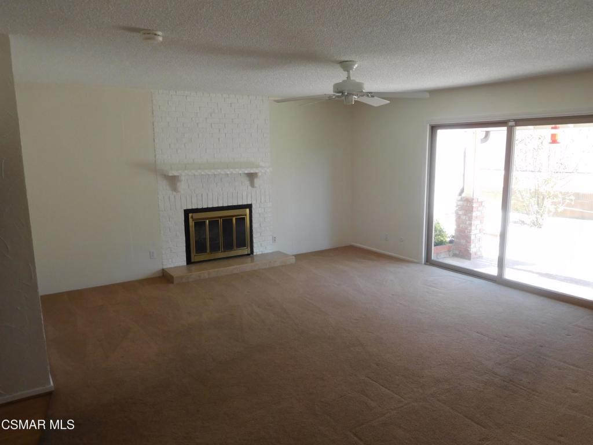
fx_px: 428
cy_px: 222
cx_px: 296
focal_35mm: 25
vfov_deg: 54.9
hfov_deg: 69.4
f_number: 3.4
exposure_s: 1/50
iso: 125
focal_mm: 4.5
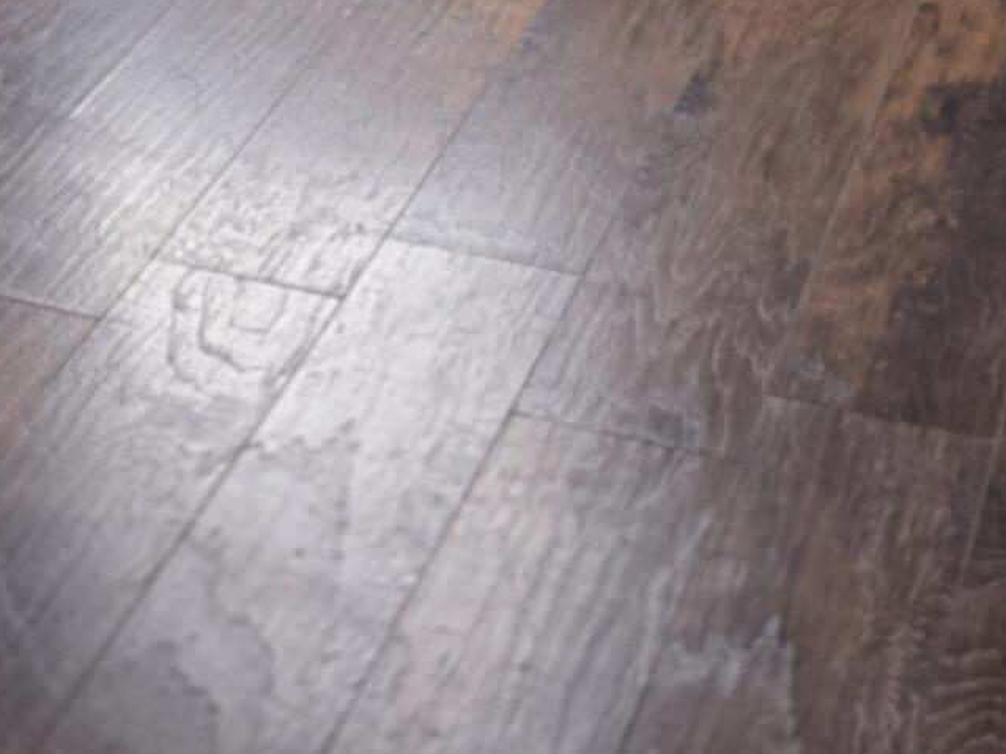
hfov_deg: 17.5
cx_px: -126
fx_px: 3138
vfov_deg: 11.6
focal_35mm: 108
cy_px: -981
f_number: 1.7
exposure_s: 1/120
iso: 160
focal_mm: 6.3
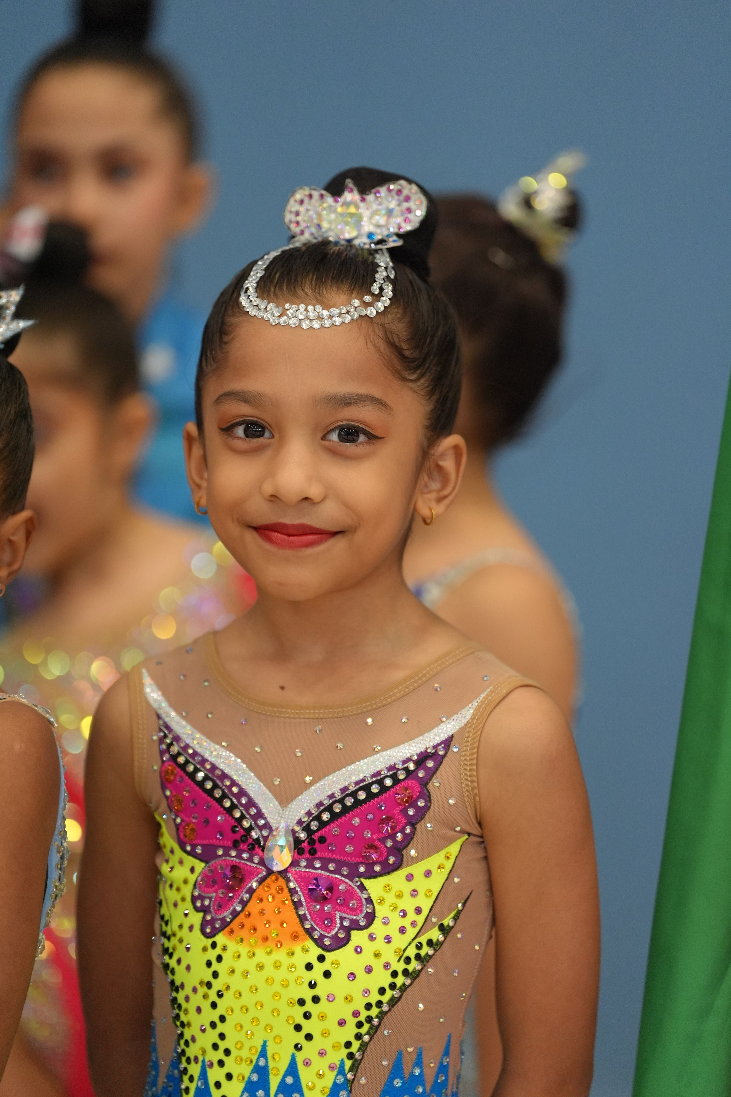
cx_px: 366
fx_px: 5025
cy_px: 548
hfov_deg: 8.3
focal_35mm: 165
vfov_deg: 12.5
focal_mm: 165
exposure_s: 1/640
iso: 2500
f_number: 2.8
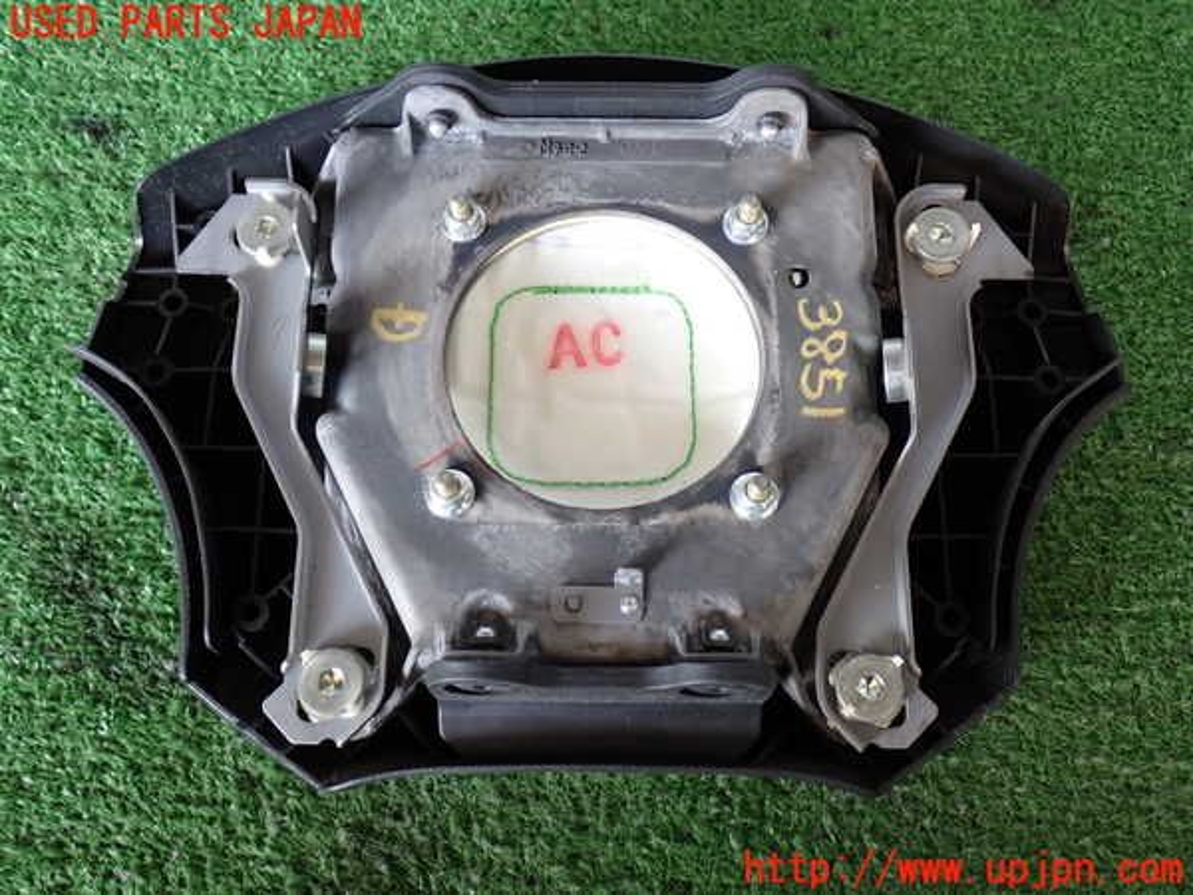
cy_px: 448
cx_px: 596
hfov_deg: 51.4
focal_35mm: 36
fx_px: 1241
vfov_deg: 39.7
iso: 200
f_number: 2.5
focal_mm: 6.37
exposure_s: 1/60
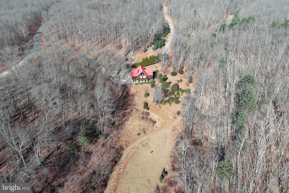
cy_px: 96
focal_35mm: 29
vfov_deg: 45.0
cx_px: 144
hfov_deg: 63.7
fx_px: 233
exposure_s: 1/581
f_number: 2.8
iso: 100
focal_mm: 10.57
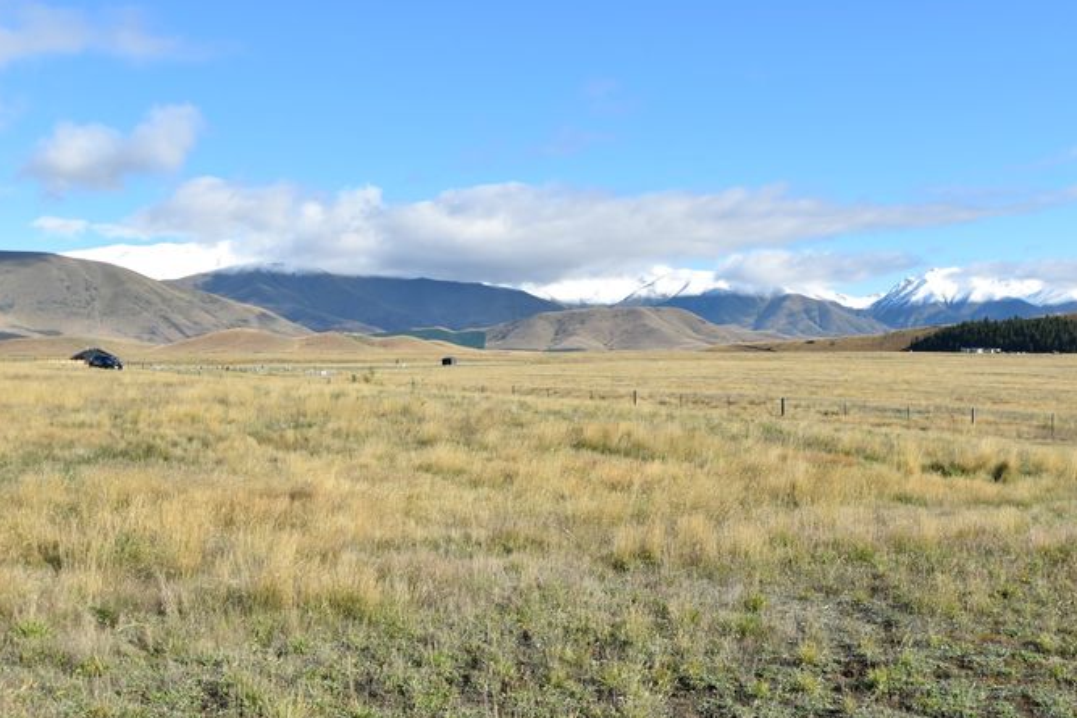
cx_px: 615
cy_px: 397
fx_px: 1137
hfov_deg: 50.5
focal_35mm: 38
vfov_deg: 35.0
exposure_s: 1/400
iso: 200
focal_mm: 22
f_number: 10
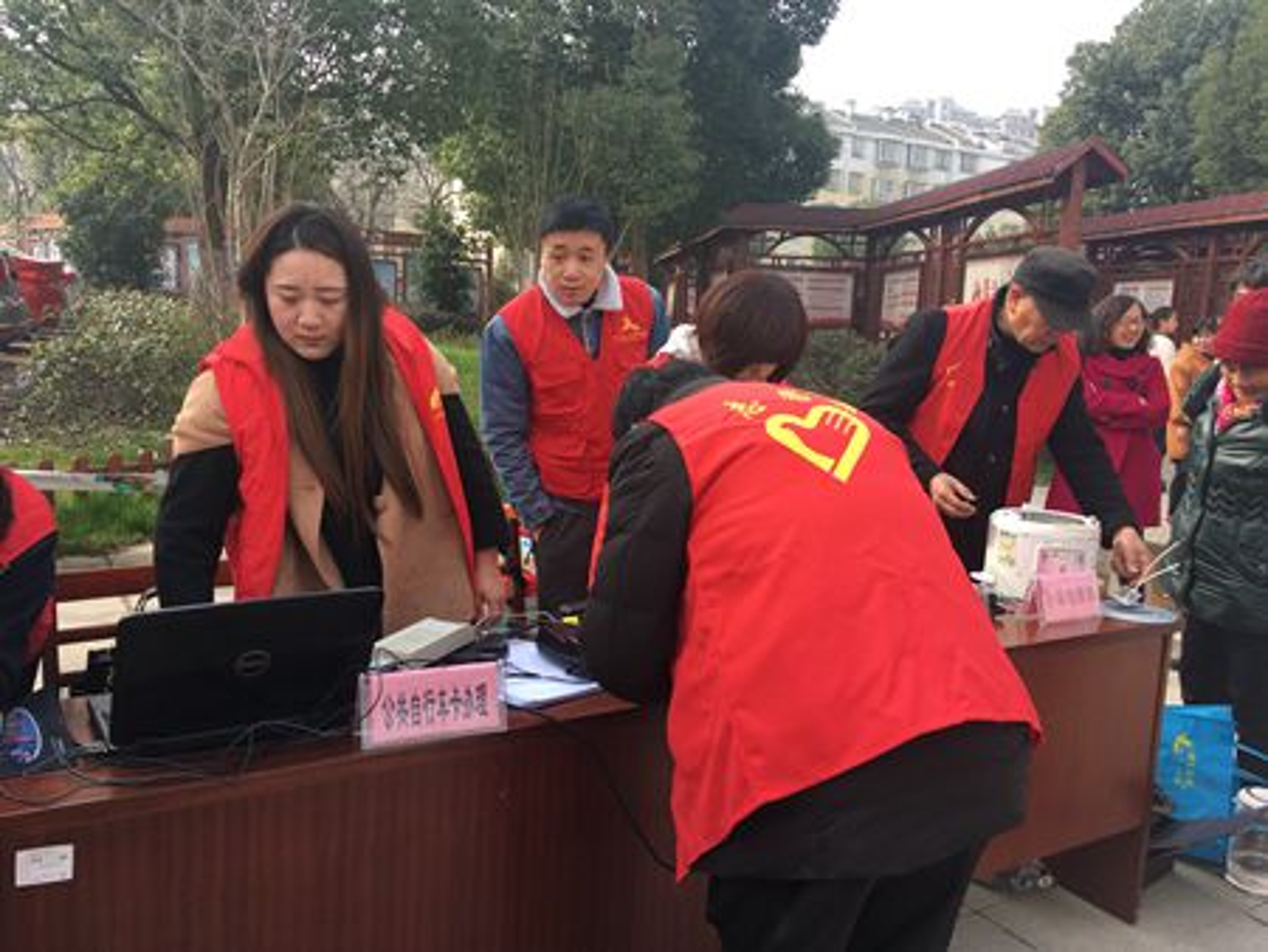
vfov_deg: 48.3
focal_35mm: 29
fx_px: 1063
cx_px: 634
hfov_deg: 61.6
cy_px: 476
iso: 25
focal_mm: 4.15
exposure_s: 1/260
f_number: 2.2
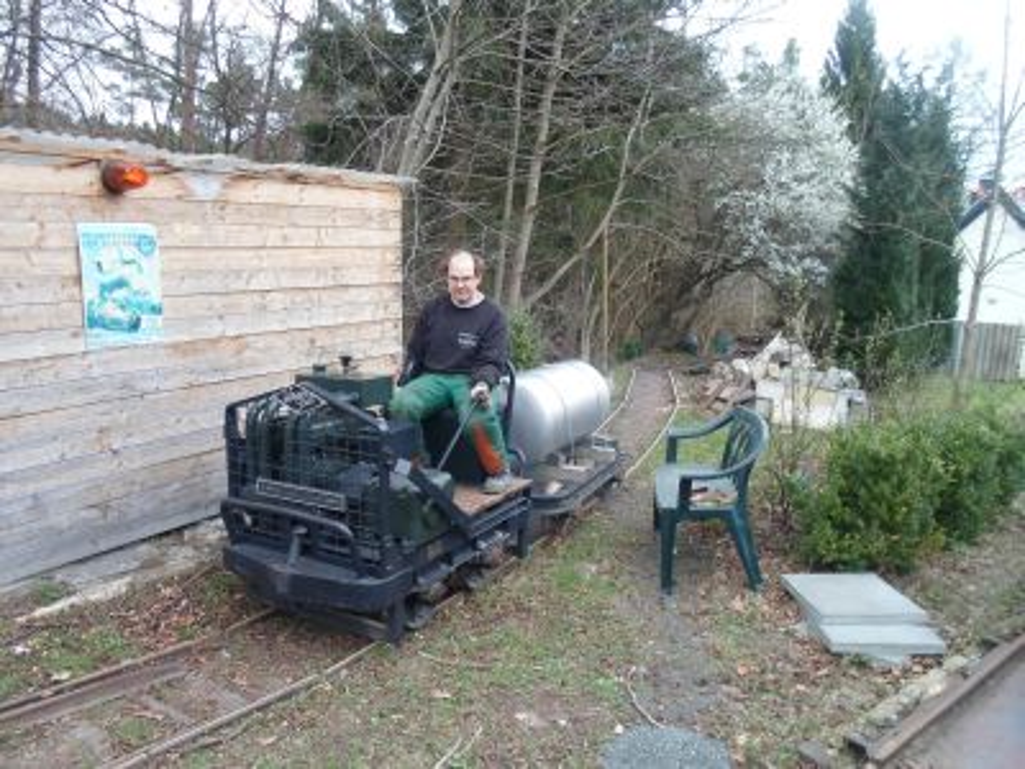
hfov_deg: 69.4
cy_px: 384
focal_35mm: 25
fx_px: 740
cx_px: 512
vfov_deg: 54.9
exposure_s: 1/125
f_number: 2.5
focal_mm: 4.5
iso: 120
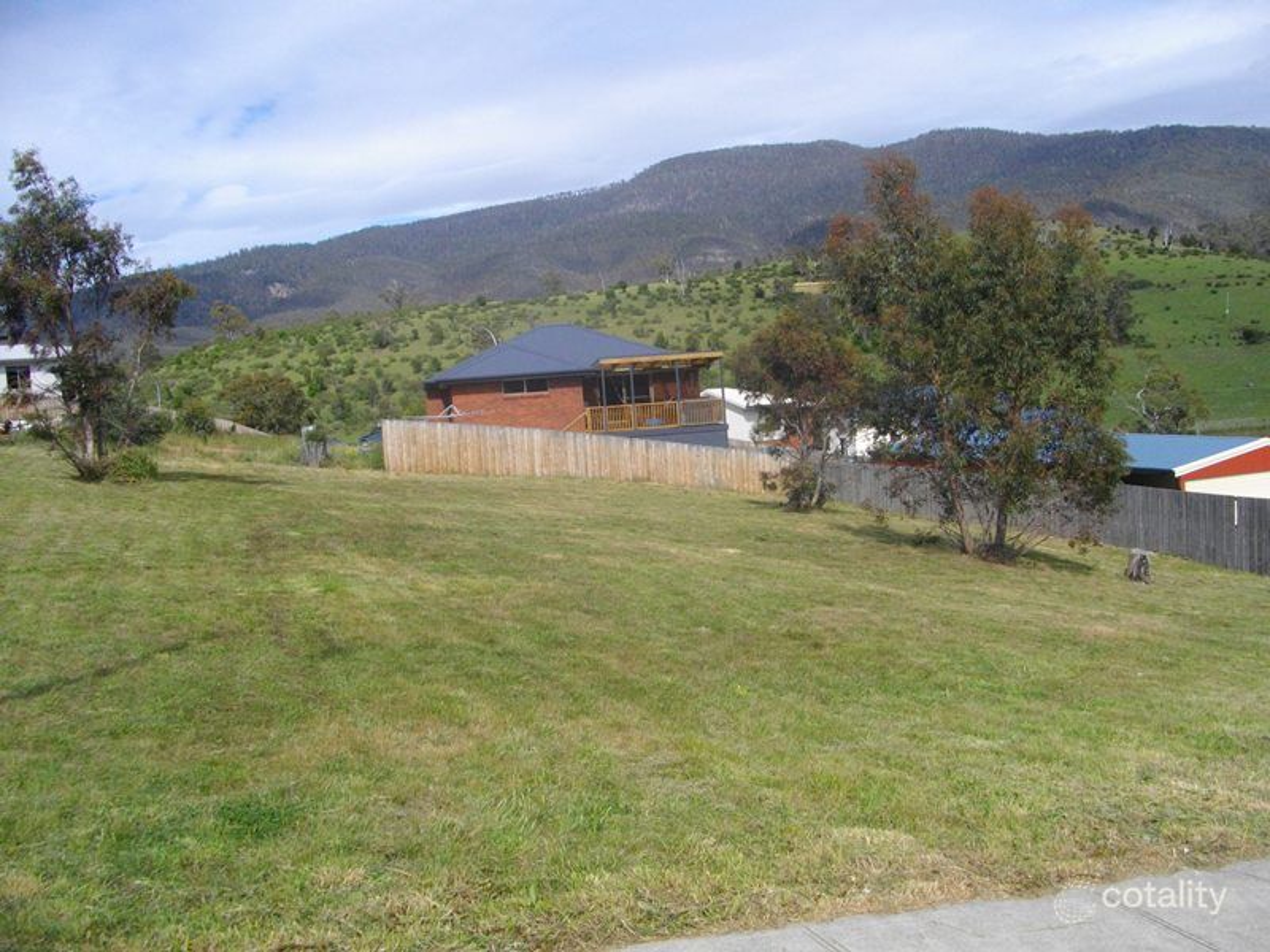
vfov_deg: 45.4
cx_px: 635
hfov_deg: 58.4
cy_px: 476
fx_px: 1137
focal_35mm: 31
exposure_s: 1/320
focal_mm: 5.7
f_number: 8.8
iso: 200
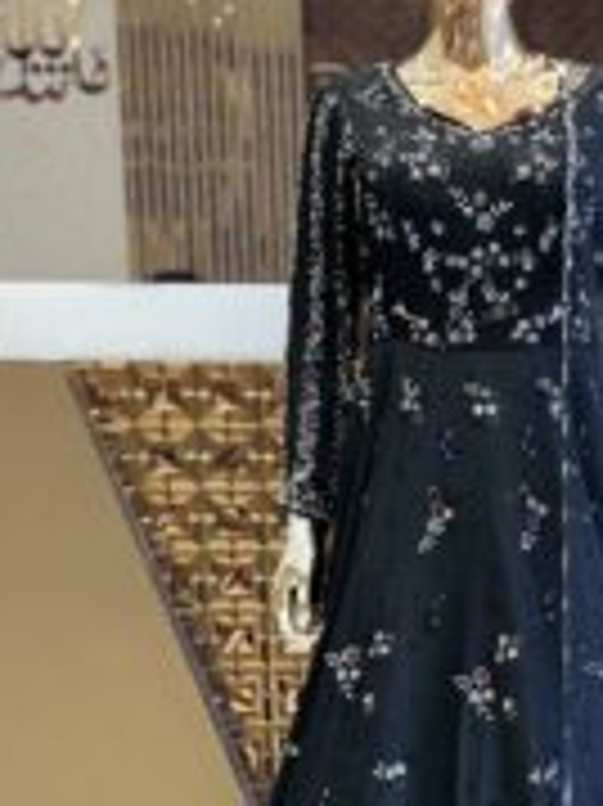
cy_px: 558
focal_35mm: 58
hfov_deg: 24.7
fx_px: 1349
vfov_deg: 32.9
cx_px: 508
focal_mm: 5.7
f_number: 1.5
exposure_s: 1/282
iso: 40
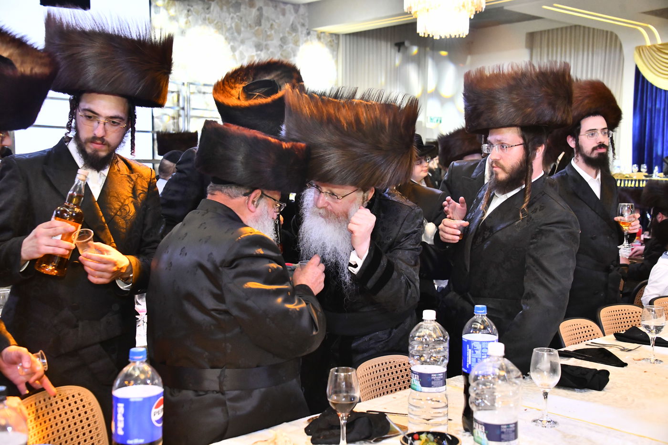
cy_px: 222
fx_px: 816
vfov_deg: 30.5
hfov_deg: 44.5
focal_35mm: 44
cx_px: 334
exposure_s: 1/125
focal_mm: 44
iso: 2500
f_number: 5.6
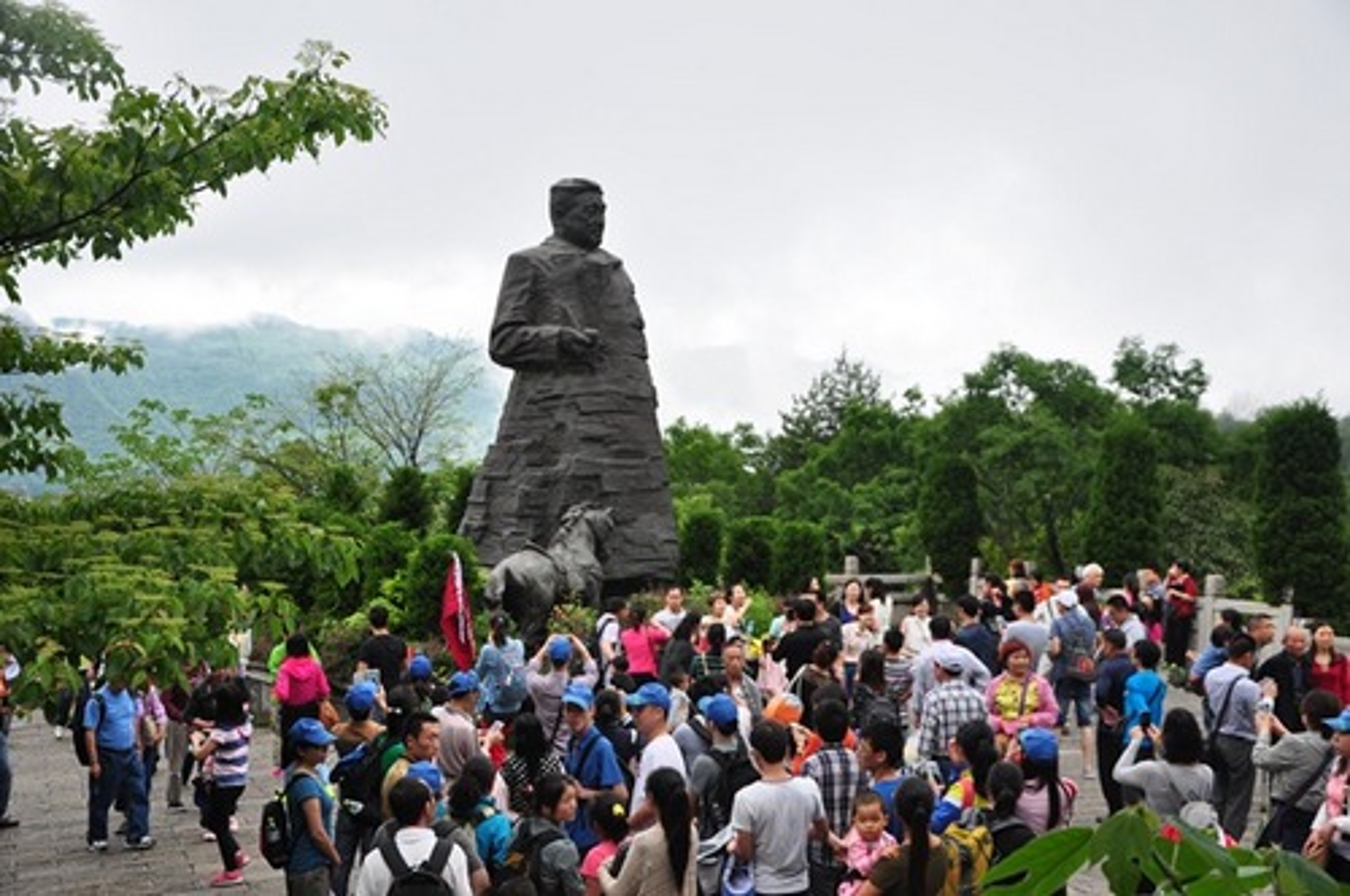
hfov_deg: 38.9
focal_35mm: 51
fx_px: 1910
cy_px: 448
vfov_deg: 26.4
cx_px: 675
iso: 200
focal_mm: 34
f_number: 5.6
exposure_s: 1/125
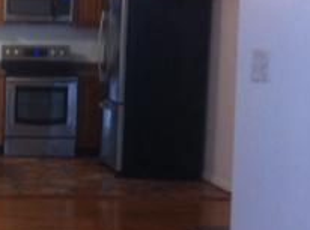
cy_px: 128
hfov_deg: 17.4
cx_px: -42
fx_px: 973
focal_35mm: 109
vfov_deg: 13.5
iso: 125
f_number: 2.8
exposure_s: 1/15
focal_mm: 3.85
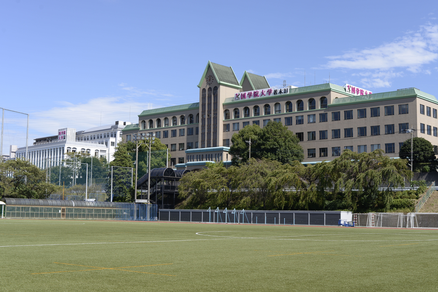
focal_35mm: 50
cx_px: 219
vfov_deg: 27.0
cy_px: 146
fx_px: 608
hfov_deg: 39.6
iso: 100
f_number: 7.1
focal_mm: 50
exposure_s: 1/400
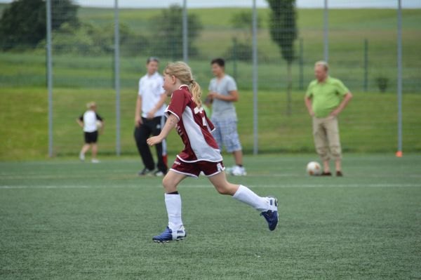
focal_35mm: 300
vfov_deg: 4.6
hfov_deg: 6.9
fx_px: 3505
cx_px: 210
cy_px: 140
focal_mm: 200
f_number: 5.6
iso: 400
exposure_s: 1/1250
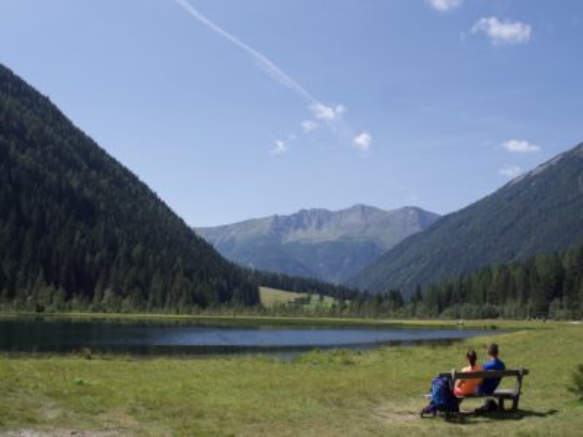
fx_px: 573
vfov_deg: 41.8
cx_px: 292
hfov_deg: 54.0
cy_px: 218
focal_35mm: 34
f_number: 5.6
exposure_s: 1/800
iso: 200
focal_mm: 17
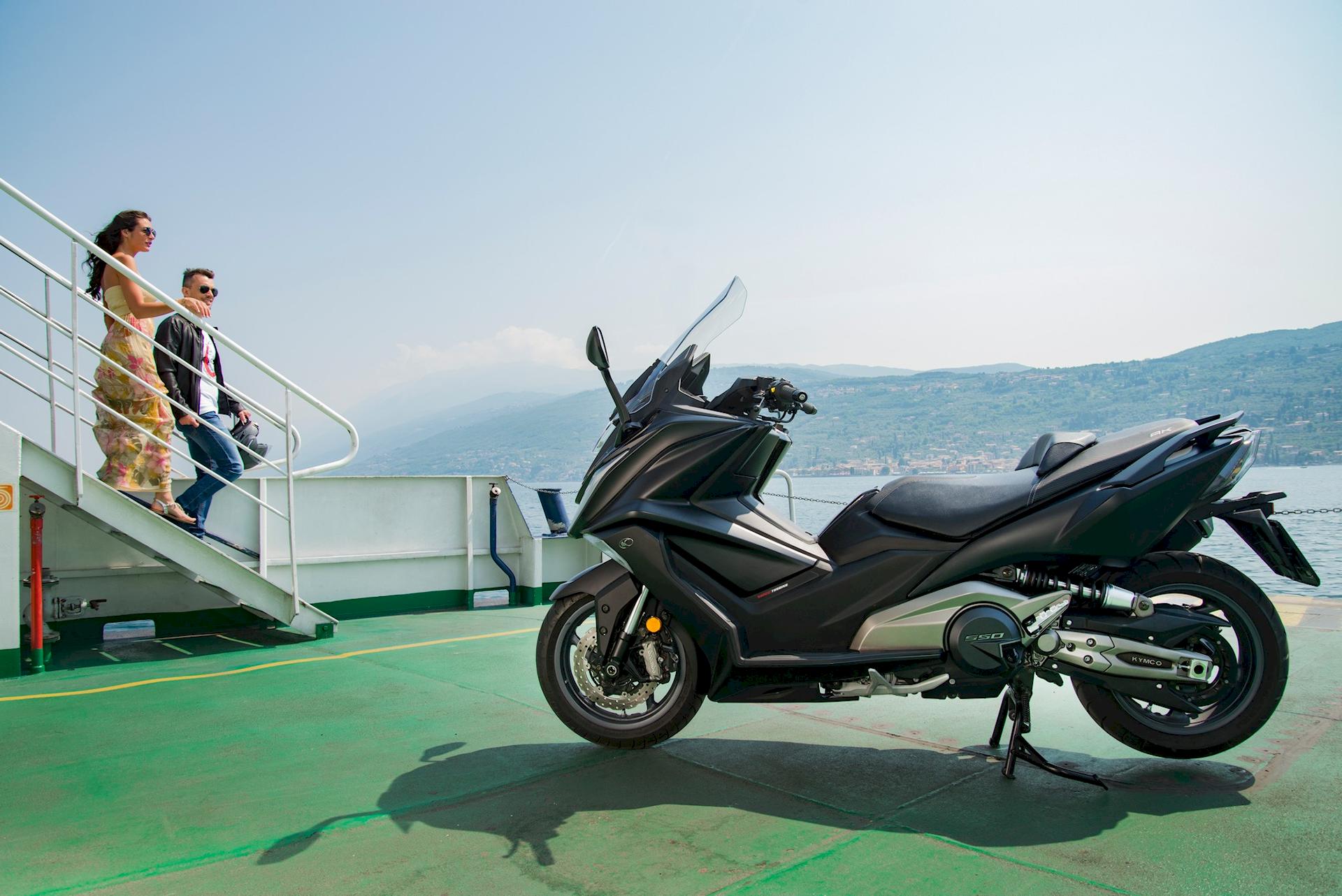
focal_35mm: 24
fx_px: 895
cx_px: 671
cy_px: 448
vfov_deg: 53.2
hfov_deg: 73.7
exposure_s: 1/640
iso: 500
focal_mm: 24
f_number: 7.1
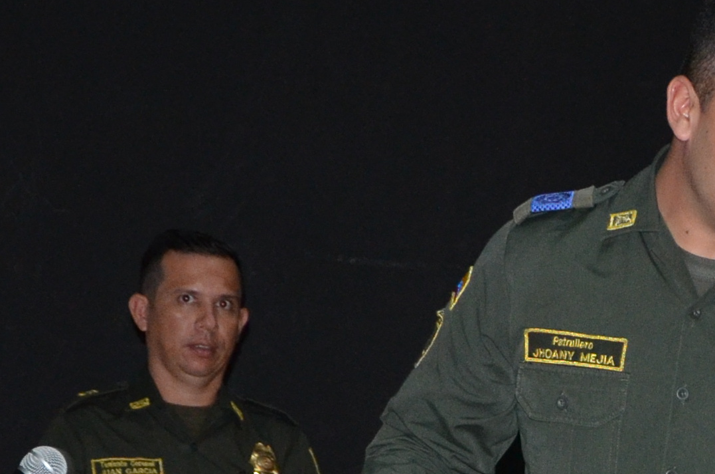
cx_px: 951
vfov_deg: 8.7
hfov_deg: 13.1
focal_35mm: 151
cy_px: 827
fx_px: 2992
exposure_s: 1/60
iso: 800
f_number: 3.8
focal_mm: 22
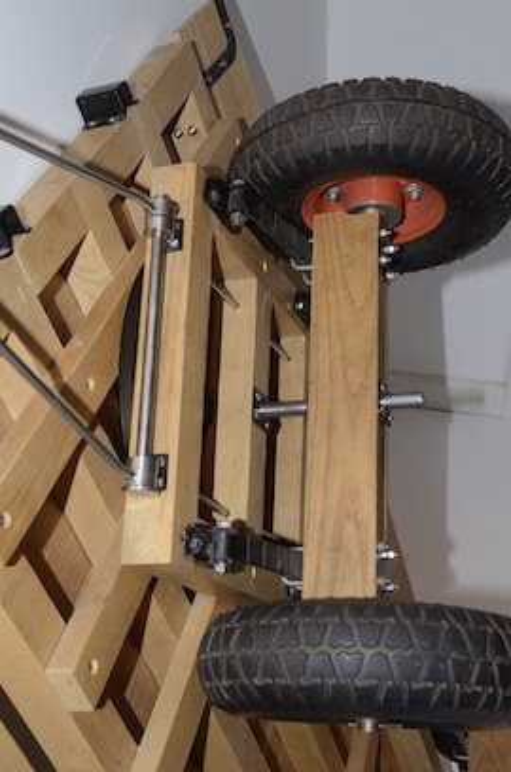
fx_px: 1027
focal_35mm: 48
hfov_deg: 27.9
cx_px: 256
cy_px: 386
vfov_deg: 41.2
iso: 800
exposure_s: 1/60
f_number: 14
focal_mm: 32
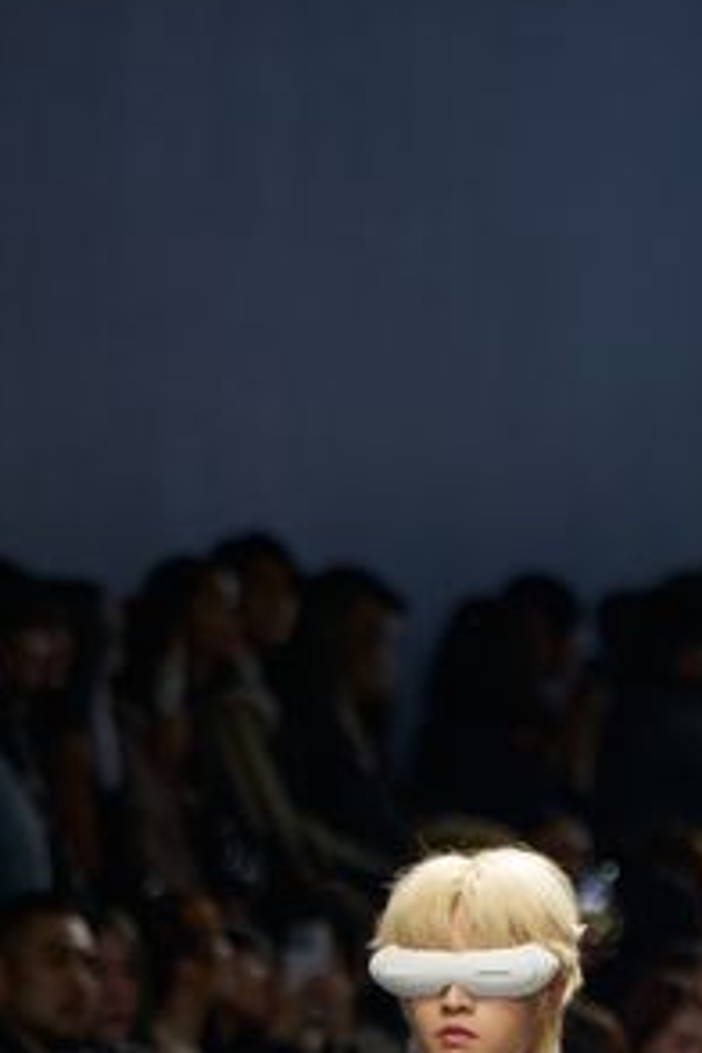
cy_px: 1383
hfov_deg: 2.7
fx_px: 14799
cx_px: 566
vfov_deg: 4.1
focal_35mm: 506
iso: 320
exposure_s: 1/100
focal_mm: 155
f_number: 2.8
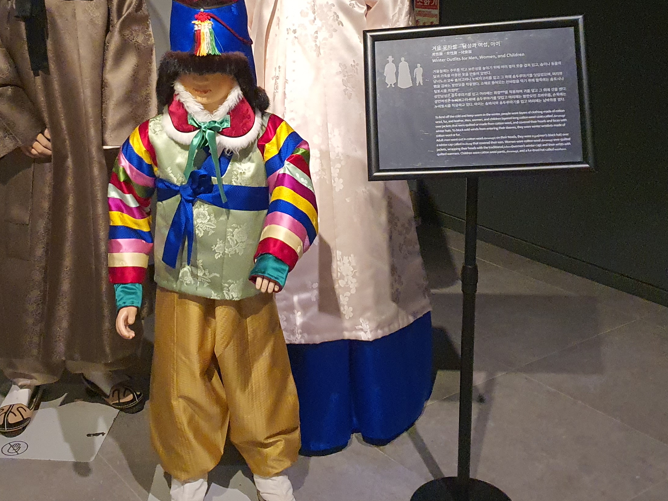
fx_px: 926
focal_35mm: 48
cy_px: 130
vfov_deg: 29.8
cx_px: 264
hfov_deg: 39.5
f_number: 1.5
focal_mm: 4.3
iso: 640
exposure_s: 1/40
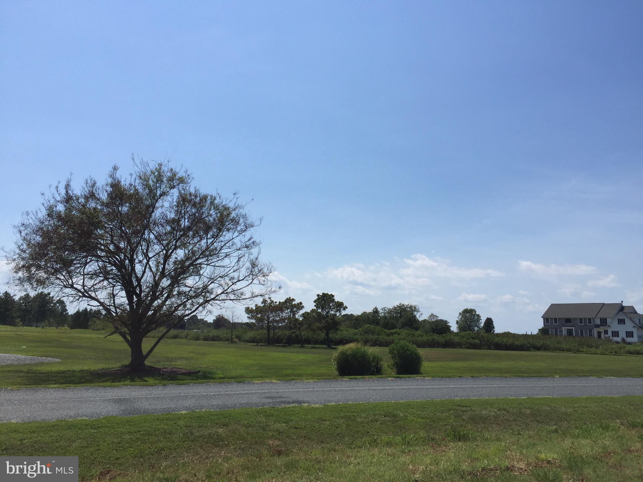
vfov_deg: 48.2
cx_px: 322
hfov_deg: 61.7
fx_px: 539
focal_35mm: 29
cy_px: 241
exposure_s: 1/3597
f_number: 2.2
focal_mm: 4.15
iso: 32
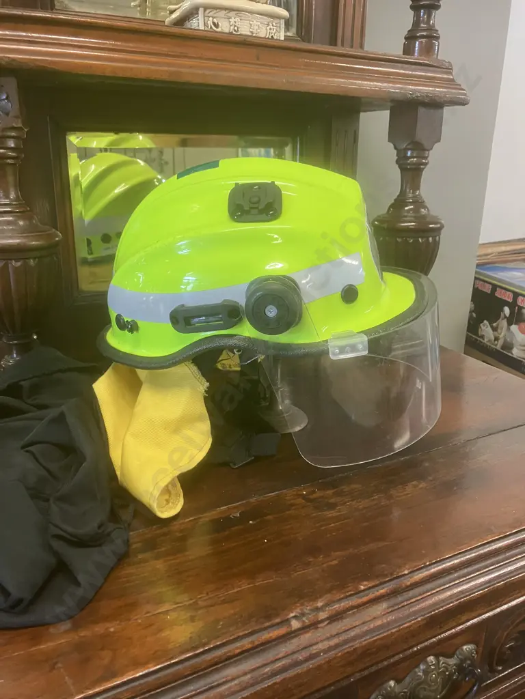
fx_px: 566
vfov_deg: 63.4
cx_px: 262
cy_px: 350
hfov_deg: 49.7
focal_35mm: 28
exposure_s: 1/50
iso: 160
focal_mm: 3.99
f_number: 1.8
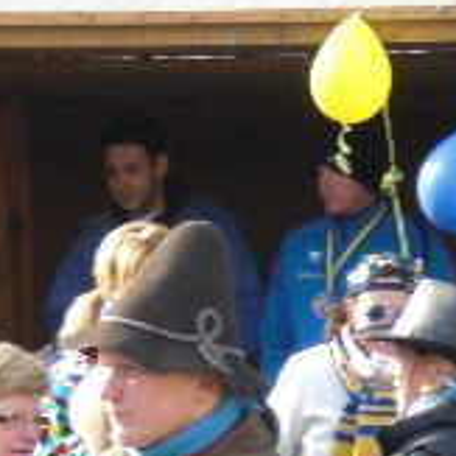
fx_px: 4903
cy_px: 476
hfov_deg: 5.3
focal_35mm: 329
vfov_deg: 5.3
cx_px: 63
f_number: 5.9
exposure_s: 1/80
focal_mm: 18.9
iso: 200
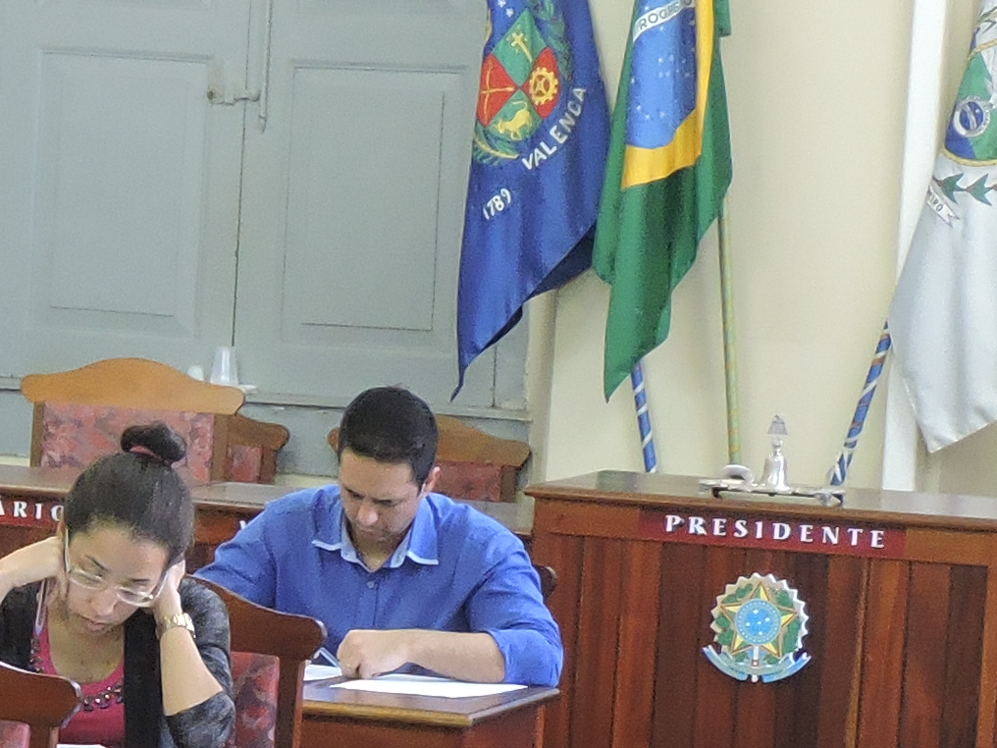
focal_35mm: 195
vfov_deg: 7.6
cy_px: 747
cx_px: -96
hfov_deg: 10.0
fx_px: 5616
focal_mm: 7.7
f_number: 3.4
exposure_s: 1/15
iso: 400
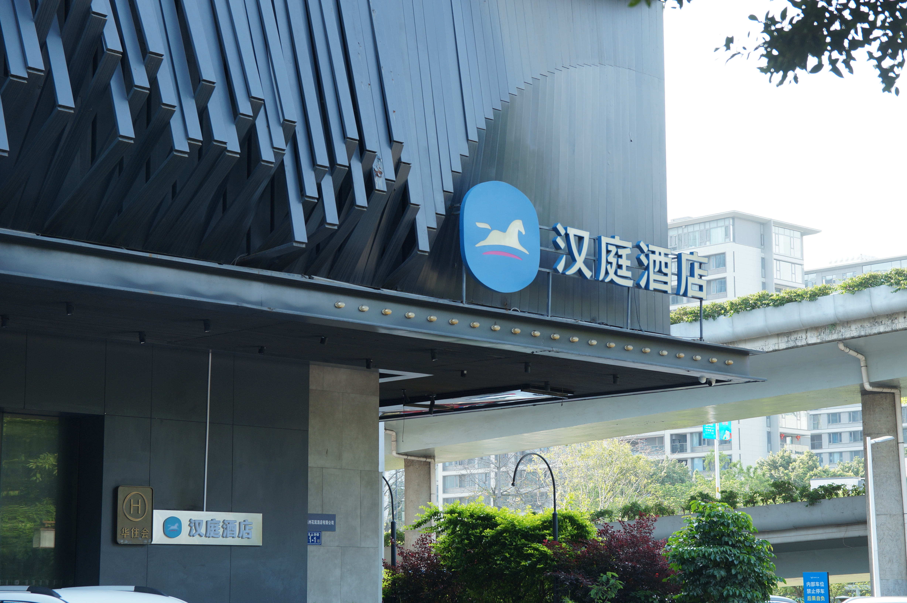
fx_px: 1888
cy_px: 302
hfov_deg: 27.0
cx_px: 454
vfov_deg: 18.1
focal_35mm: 75
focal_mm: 50
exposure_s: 1/100
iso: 100
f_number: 4
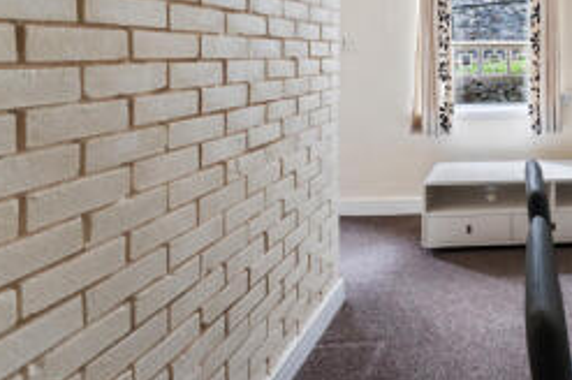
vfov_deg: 42.8
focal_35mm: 29
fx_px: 456
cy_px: 66
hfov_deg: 53.9
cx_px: 540
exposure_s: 1/60
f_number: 7.1
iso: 1250
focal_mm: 14.9
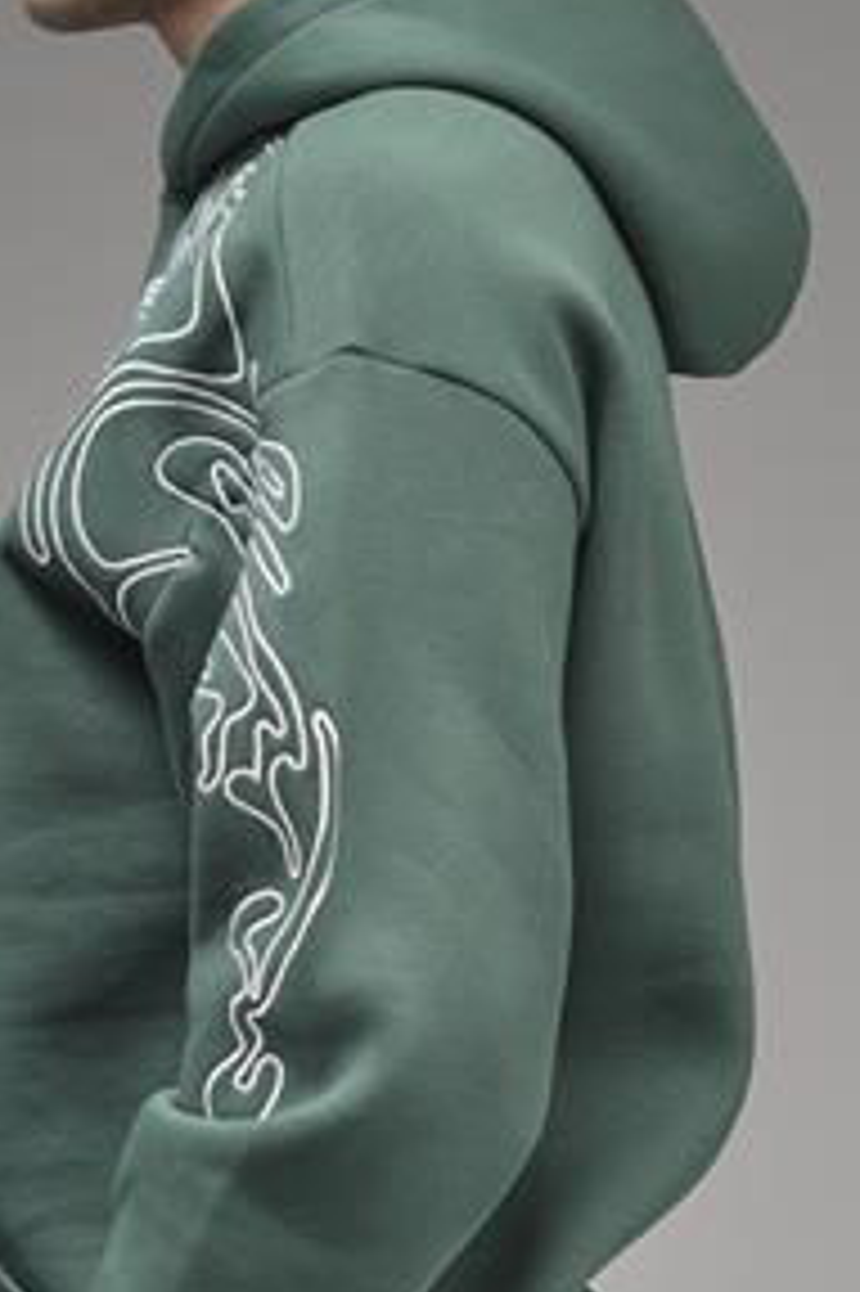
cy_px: 572
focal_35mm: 157
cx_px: 320
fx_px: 5632
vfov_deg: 13.1
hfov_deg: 8.7
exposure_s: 1/125
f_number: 7.1
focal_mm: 50
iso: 64
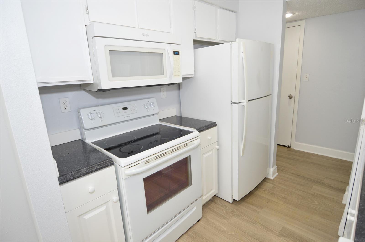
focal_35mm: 18
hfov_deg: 90.1
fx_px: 182
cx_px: 182
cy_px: 121
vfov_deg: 67.3
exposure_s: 1/80
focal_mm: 12
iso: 400
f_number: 4.5
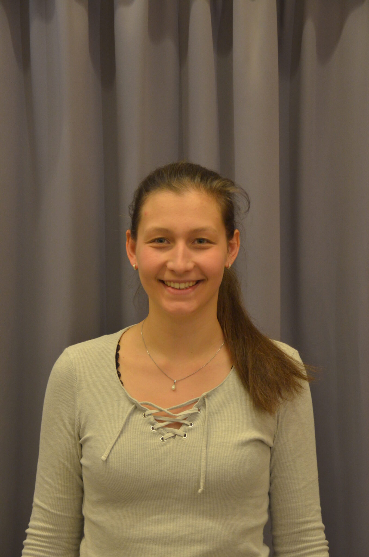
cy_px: 278
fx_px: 1390
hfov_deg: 15.1
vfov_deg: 22.7
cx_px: 184
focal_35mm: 90
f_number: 5.3
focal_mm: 60
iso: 1600
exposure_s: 1/60
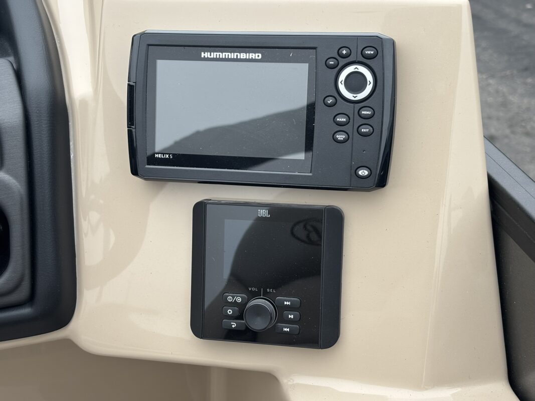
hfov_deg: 36.8
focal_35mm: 52
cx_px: 268
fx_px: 804
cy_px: 200
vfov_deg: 28.0
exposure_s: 1/146
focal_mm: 5.96
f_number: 1.6
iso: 25
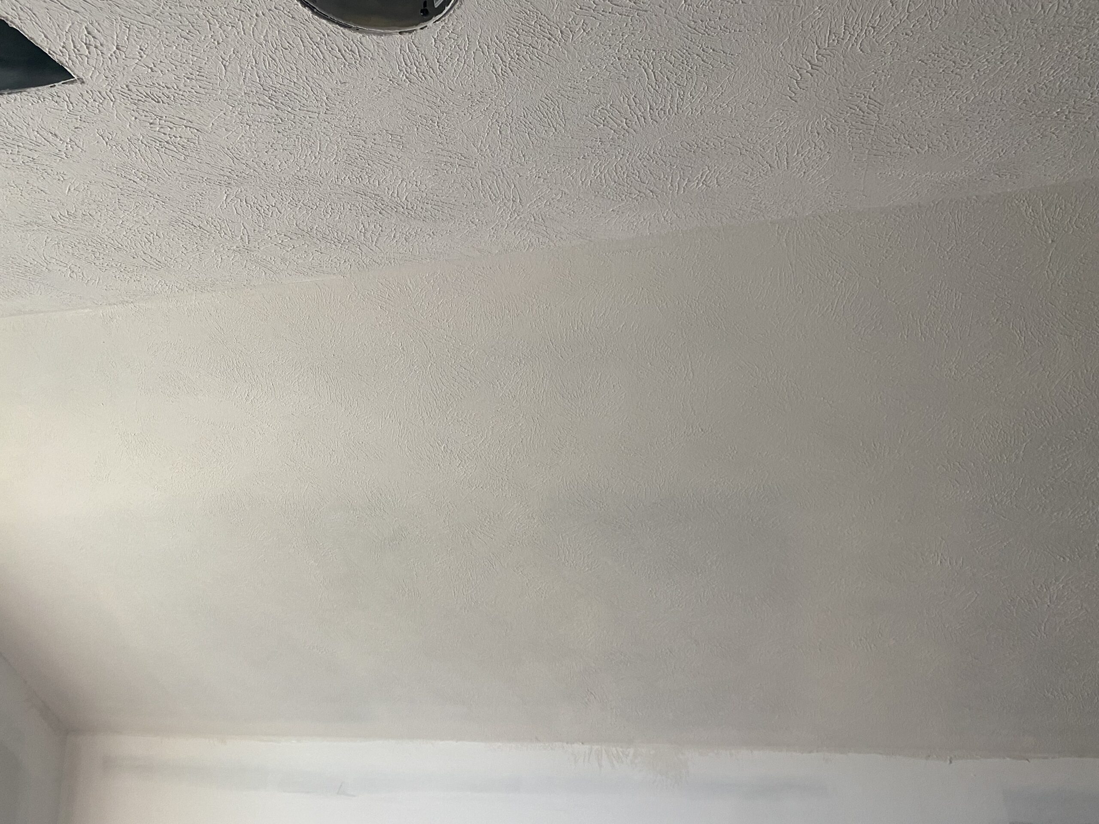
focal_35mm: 26
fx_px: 825
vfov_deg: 53.1
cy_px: 412
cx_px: 550
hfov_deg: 67.3
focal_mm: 4.25
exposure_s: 1/79
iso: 125
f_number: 1.8
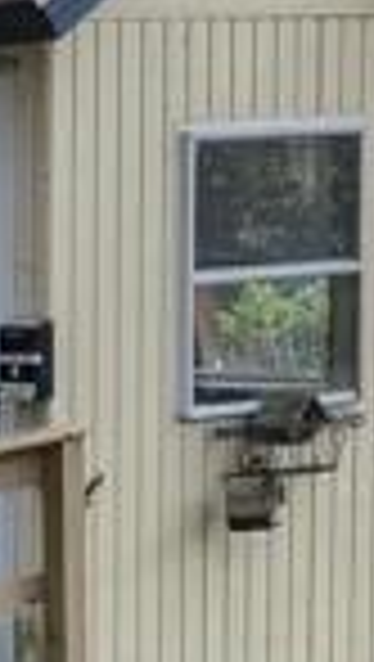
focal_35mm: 178
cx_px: -996
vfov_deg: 12.0
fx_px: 3129
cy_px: 633
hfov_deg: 6.0
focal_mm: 5.43
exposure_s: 1/143
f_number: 1.89
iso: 48
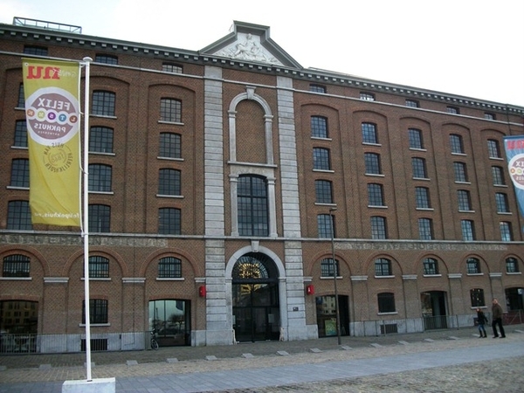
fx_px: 484
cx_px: 262
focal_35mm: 32
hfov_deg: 56.8
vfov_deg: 44.2
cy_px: 196
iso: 80
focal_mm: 5.7
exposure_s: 1/125
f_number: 2.9
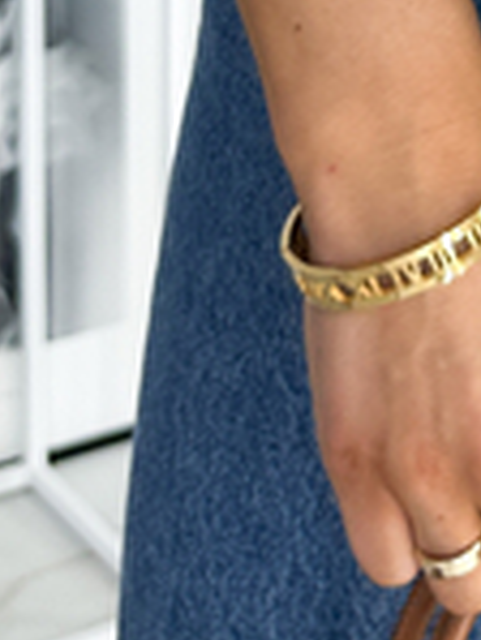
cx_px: 861
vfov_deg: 14.5
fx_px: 2091
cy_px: -636
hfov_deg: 12.1
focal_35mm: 113
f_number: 1.8
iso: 64
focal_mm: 6.86
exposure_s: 1/125
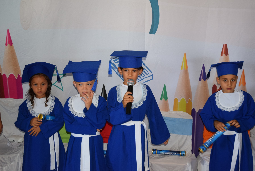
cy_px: 86
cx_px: 128
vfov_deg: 26.5
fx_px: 362
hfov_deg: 38.9
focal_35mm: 51
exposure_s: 1/80
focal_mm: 34
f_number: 4.5
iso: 800
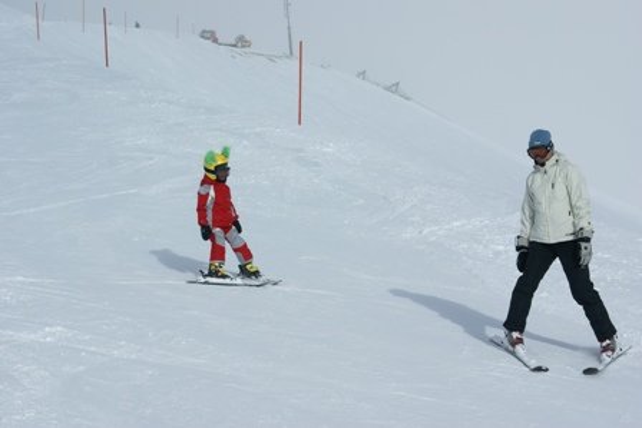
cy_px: 214
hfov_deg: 17.1
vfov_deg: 11.4
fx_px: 2141
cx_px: 321
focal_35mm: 120
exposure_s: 1/500
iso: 100
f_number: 10
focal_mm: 80
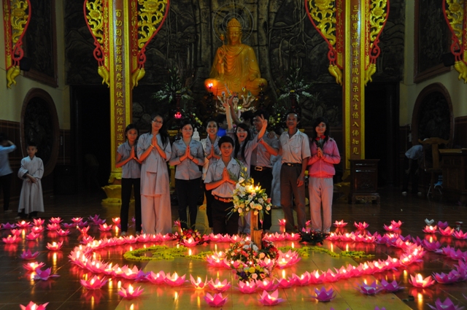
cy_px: 155
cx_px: 234
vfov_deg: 26.4
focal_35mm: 51
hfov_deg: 38.9
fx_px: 661
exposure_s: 1/13
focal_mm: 34
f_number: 4.2
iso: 640
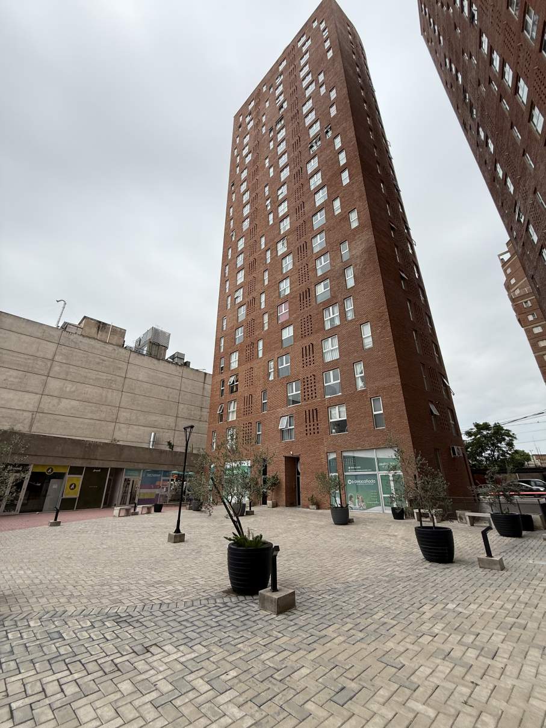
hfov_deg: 85.7
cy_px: 364
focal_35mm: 14
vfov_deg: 102.1
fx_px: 295
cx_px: 273
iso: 64
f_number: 2.2
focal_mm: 2.22
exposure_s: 1/155
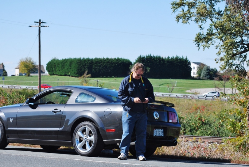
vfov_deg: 11.8
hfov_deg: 17.6
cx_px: 116
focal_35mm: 116
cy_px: 92
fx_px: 803
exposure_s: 1/500
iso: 180
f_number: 5.6
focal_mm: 66
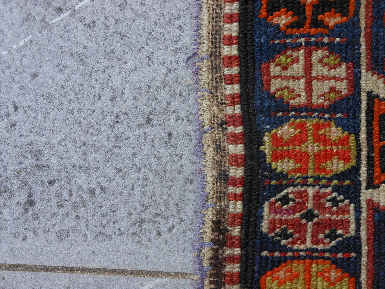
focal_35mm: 50
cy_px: 144
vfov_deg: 29.1
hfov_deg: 38.2
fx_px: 556
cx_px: 192
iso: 80
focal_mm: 8.9
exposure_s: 1/80
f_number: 4
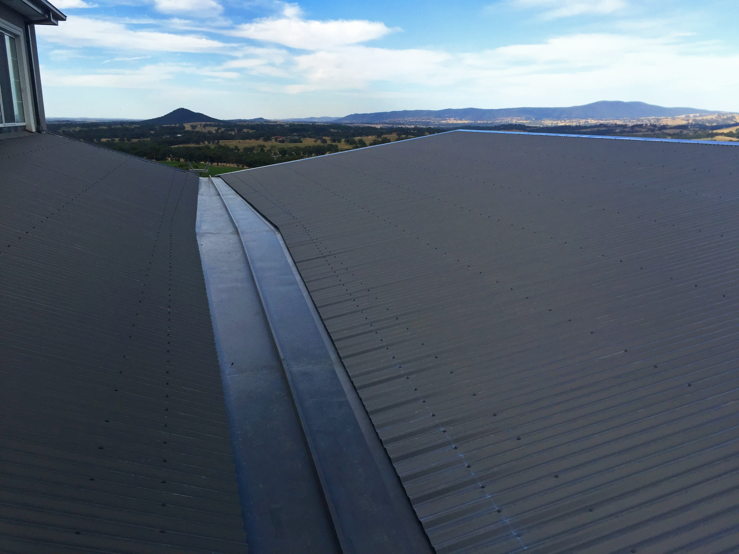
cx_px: 370
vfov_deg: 48.2
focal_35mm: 29
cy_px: 277
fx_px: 619
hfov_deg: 61.7
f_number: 2.2
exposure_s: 1/1464
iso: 32
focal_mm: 4.15
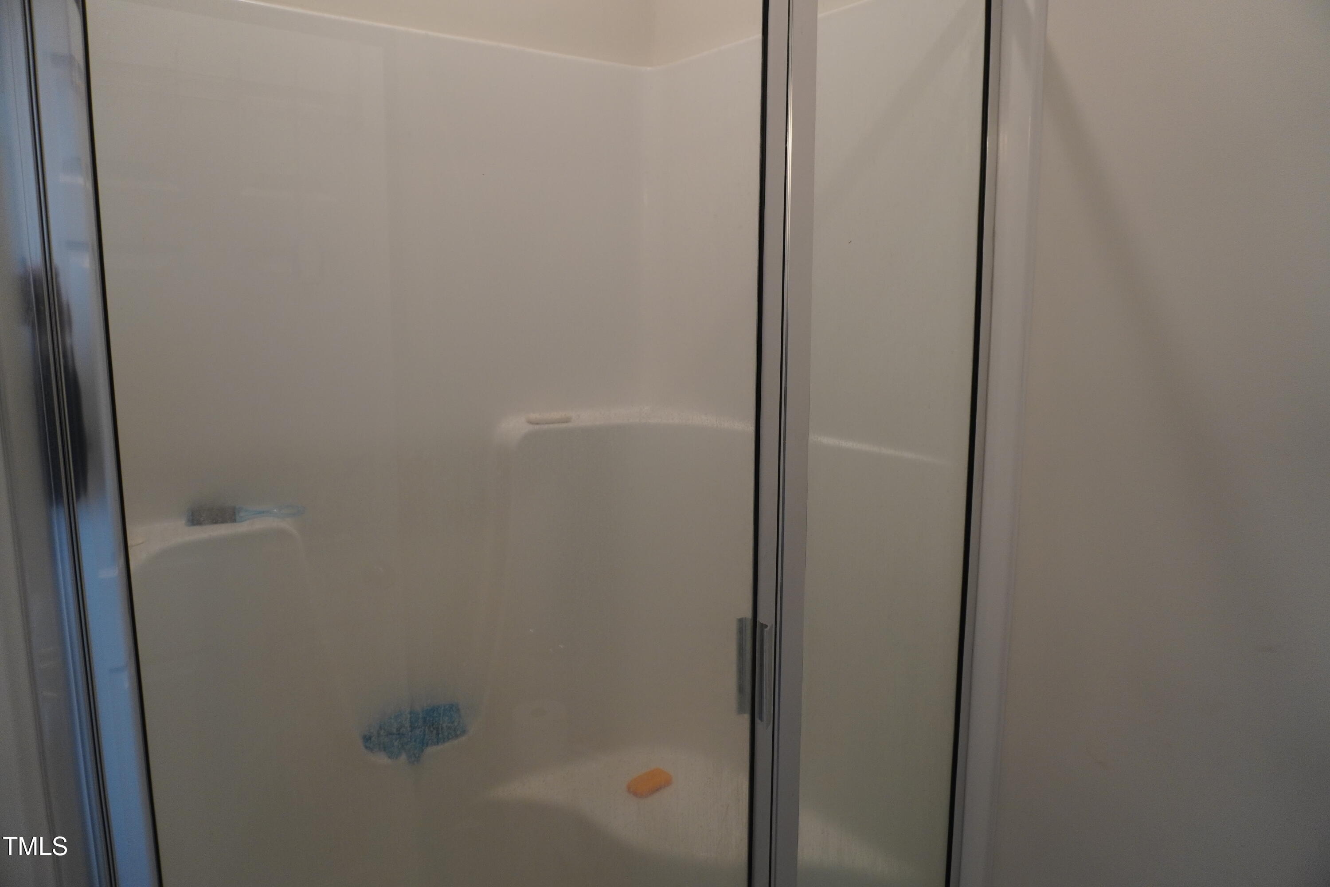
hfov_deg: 73.7
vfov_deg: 53.1
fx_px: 887
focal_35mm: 24
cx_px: 665
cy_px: 444
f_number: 4
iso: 640
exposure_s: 1/160
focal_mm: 16
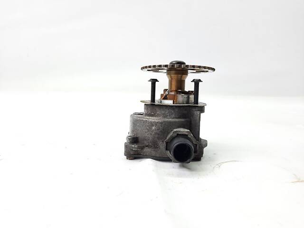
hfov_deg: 69.4
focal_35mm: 25
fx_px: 220
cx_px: 152
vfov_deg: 54.9
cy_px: 114
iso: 80
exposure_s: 1/50
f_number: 2
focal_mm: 4.6
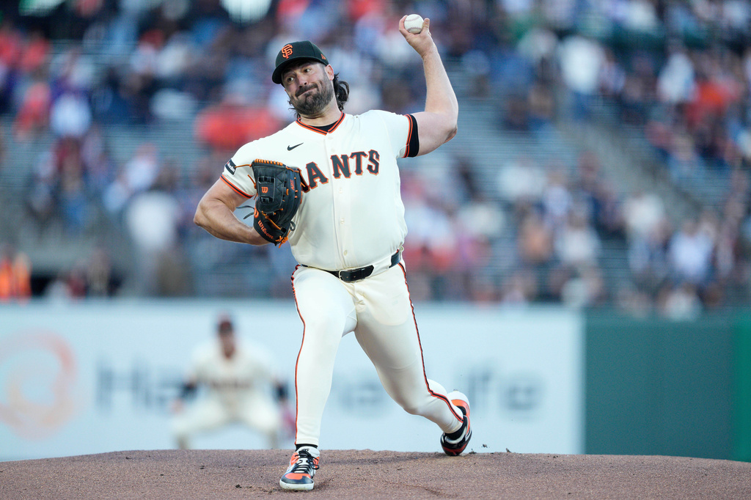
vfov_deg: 3.4
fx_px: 8341
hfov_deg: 5.2
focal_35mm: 400
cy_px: 250
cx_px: 376
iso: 2000
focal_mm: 400
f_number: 2.8
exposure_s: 1/2500
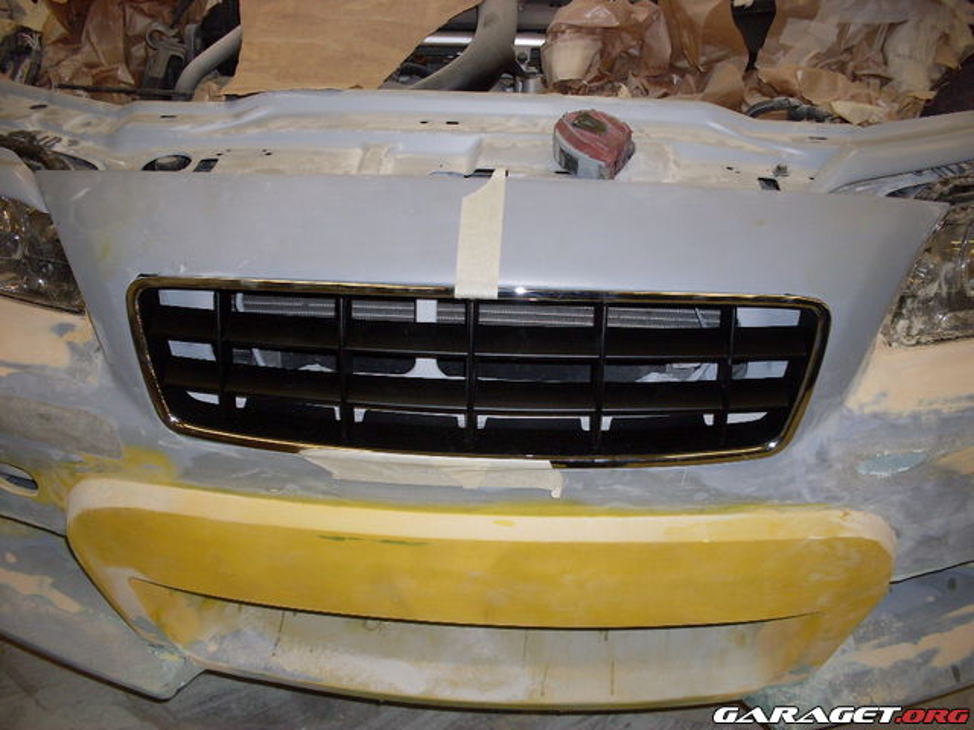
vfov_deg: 37.7
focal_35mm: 38
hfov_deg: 49.0
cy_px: 365
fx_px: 1069
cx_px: 487
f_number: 2.8
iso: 100
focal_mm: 6.3
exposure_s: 1/45
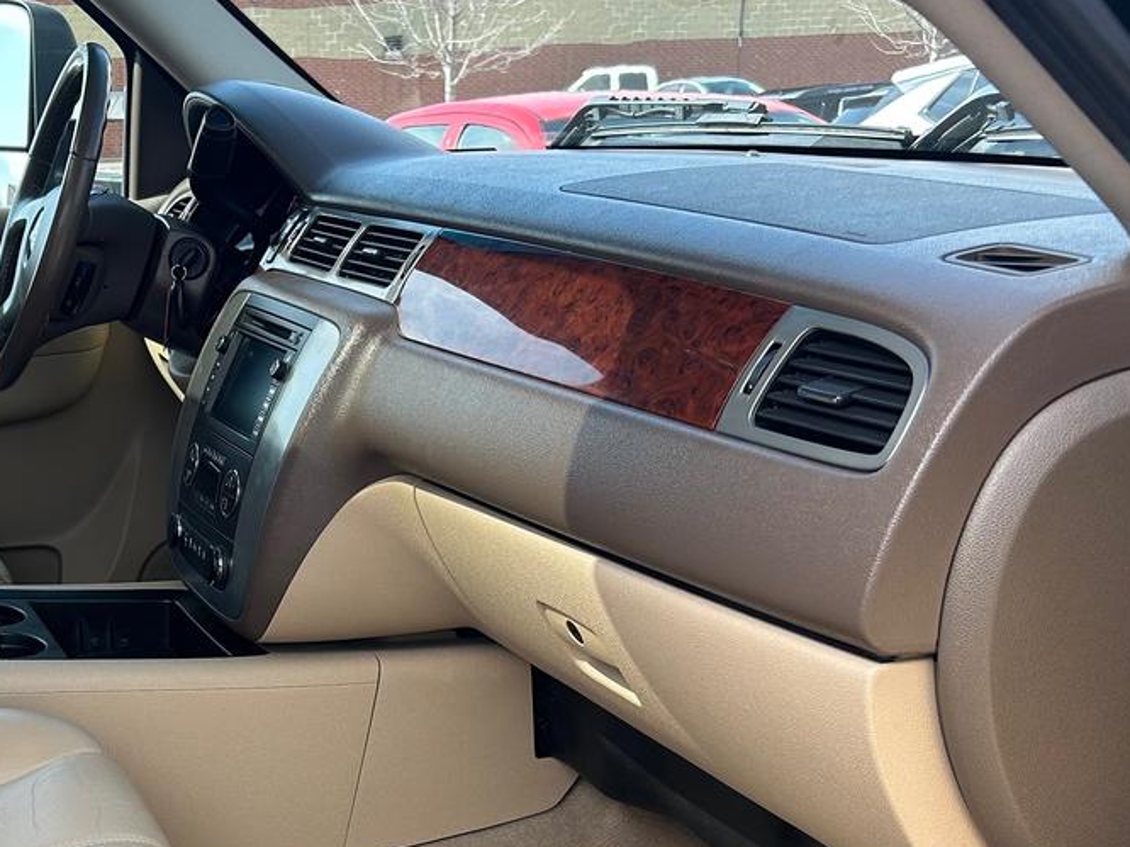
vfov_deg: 28.2
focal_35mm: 50
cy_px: 730
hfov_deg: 36.9
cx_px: 226
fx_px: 1632
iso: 50
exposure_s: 1/700
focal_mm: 5.7
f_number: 1.5
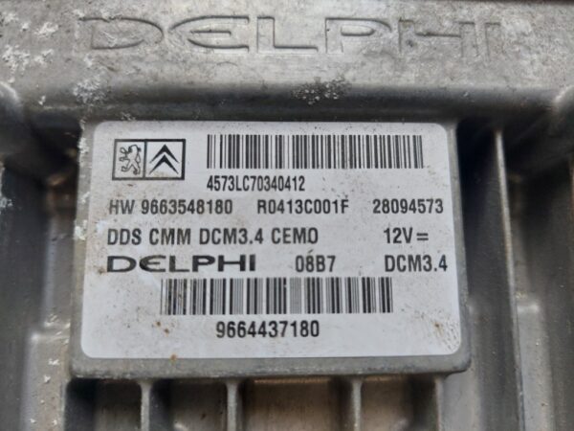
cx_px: 287
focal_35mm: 25
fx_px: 415
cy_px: 216
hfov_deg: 69.4
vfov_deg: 54.9
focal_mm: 5.23
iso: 50
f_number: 1.8
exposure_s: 1/50
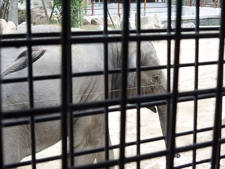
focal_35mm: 70
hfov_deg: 27.8
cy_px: 84
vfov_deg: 21.0
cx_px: 112
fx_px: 455
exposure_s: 1/640
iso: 1600
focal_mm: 12.5
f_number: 3.5
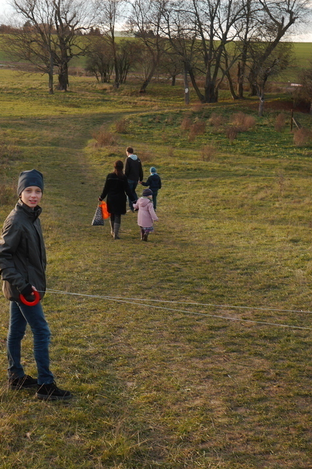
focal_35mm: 57
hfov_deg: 23.6
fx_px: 741
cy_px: 236
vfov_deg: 35.1
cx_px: 83
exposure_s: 1/125
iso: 160
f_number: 4.5
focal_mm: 19
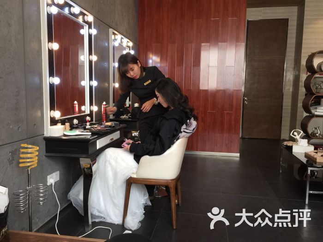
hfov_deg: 61.7
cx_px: 162
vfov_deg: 48.2
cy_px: 121
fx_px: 271
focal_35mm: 29
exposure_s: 1/33
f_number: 2.2
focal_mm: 4.15
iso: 40
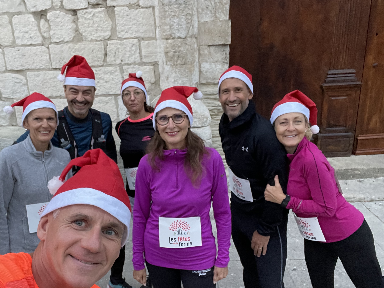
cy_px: 183
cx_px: 170
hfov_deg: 56.7
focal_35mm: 32
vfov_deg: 43.8
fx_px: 355
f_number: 2.2
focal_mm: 2.71
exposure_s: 1/60
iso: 320
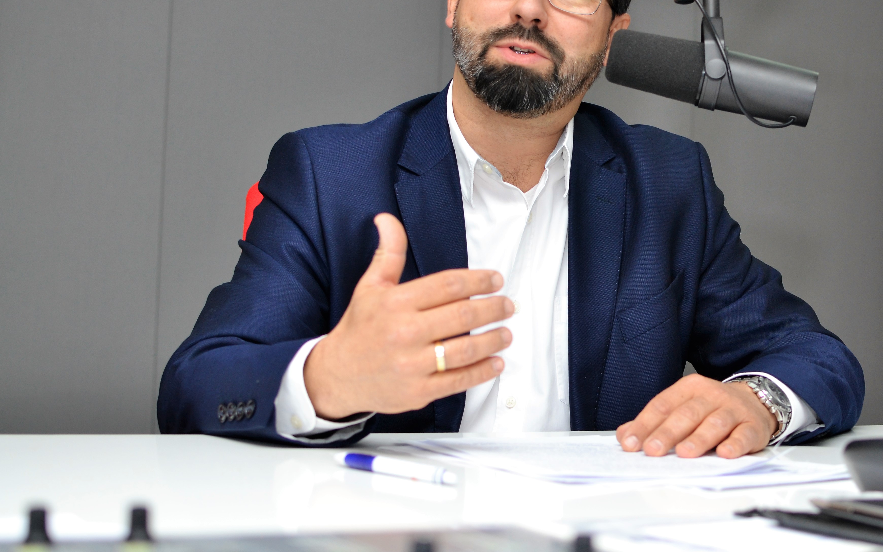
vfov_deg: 19.8
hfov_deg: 31.1
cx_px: 538
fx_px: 1579
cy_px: 205
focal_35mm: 66
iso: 400
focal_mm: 35
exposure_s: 1/200
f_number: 2.8
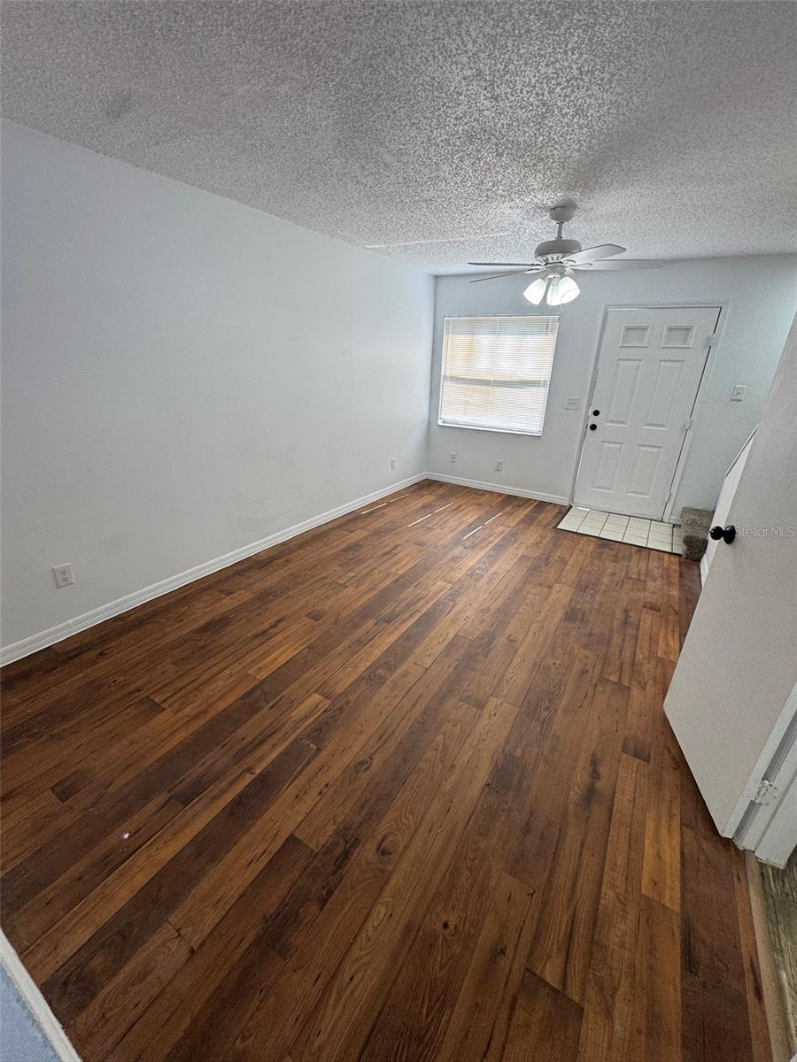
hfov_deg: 85.7
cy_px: 531
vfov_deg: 102.1
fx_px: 430
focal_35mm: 14
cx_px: 398
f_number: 2.2
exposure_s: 1/120
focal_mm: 2.22
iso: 100
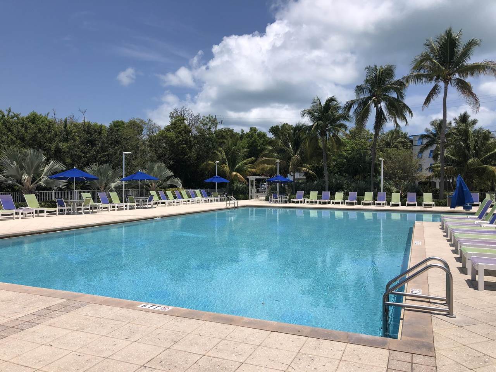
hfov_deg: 63.4
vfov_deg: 49.7
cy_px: 186
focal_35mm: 28
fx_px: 401
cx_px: 248
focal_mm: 4
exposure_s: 1/4049
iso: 20
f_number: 1.8
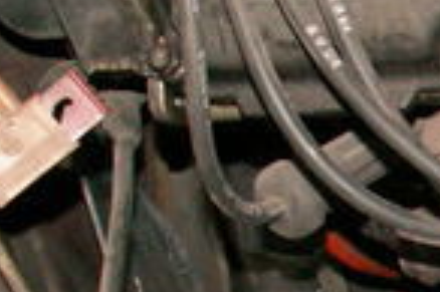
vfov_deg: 8.3
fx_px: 1953
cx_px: 916
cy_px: 470
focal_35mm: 160
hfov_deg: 11.4
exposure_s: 1/40
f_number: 2.8
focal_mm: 5.86
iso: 160
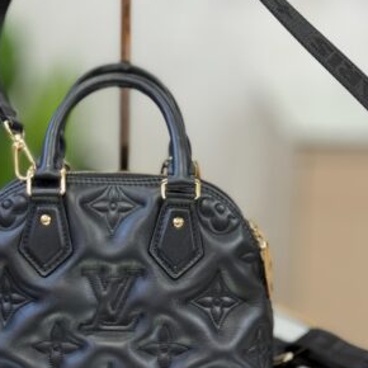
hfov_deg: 22.1
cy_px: 149
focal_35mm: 78
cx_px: 137
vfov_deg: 22.2
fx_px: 938
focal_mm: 6.76
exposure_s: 1/60
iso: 125
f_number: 1.78
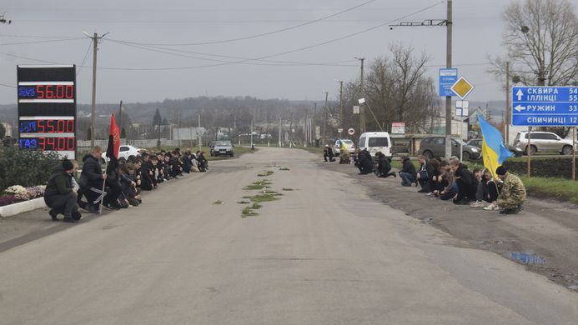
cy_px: 208
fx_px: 1434
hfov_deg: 22.8
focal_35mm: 94
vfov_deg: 12.9
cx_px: 288
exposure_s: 1/250
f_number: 8
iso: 400
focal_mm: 55
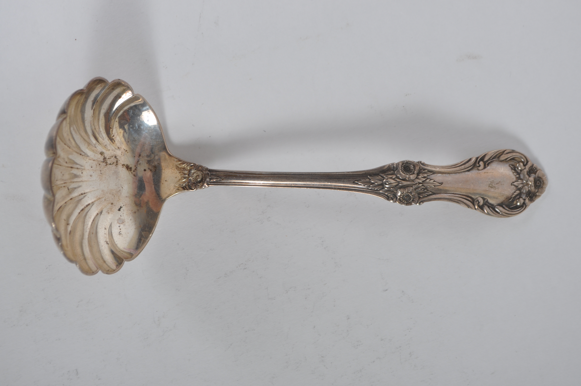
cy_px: 193
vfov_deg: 18.9
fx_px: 1161
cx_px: 290
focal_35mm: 72
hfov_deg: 28.1
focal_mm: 48
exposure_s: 1/125
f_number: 9
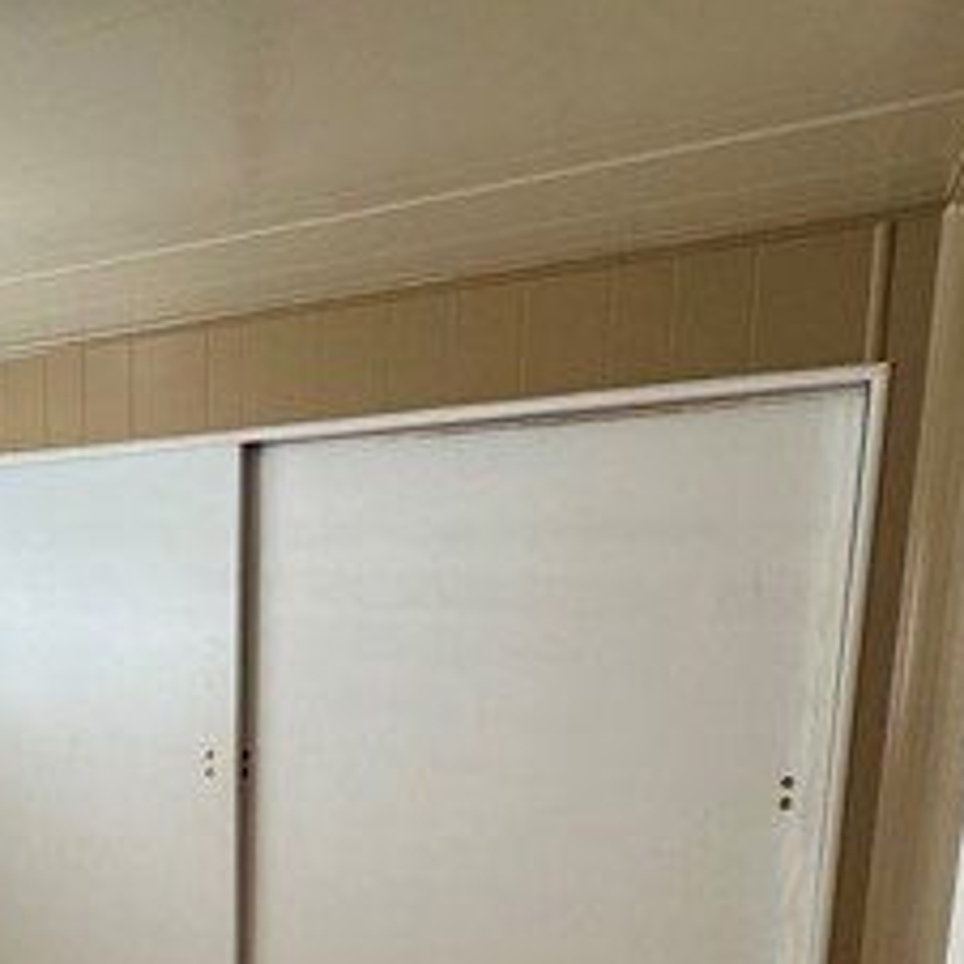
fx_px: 1103
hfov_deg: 44.3
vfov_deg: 43.8
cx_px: 158
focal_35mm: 35
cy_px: 836
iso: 200
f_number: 2.2
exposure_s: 1/120
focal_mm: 2.22
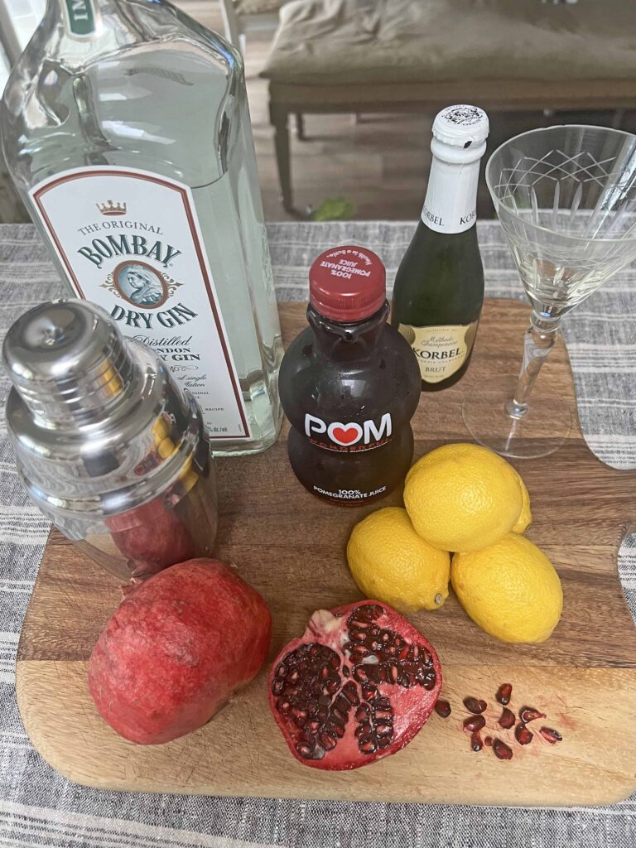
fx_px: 637
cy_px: 424
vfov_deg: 67.3
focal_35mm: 26
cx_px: 318
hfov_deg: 53.1
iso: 200
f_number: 1.5
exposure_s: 1/60
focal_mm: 5.7
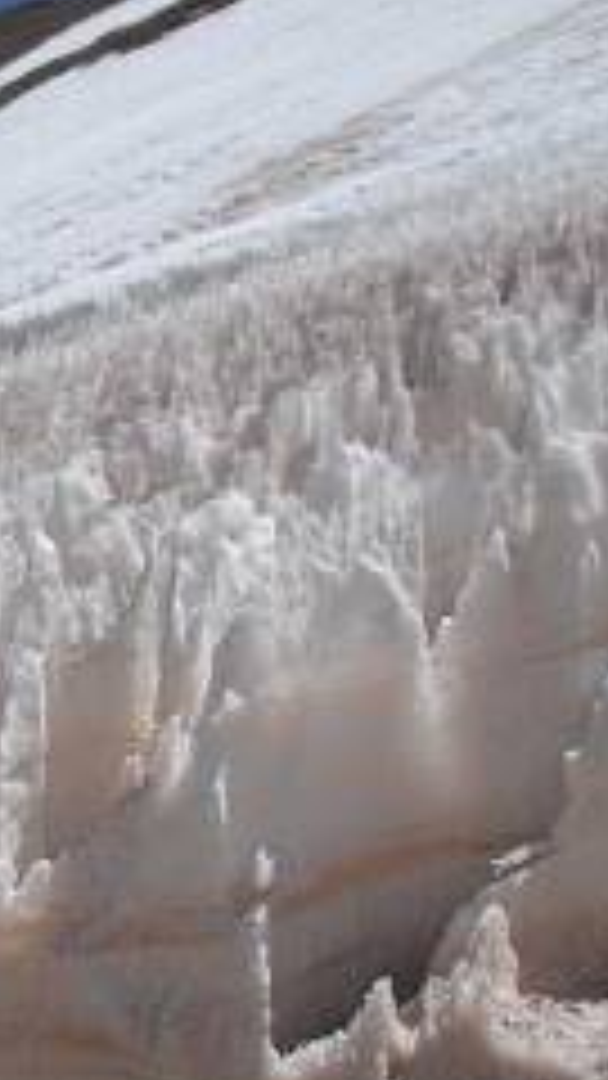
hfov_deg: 18.5
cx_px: -250
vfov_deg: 35.4
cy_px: 540
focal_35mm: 59
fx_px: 1691
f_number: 10
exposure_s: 1/350
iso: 200
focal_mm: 22
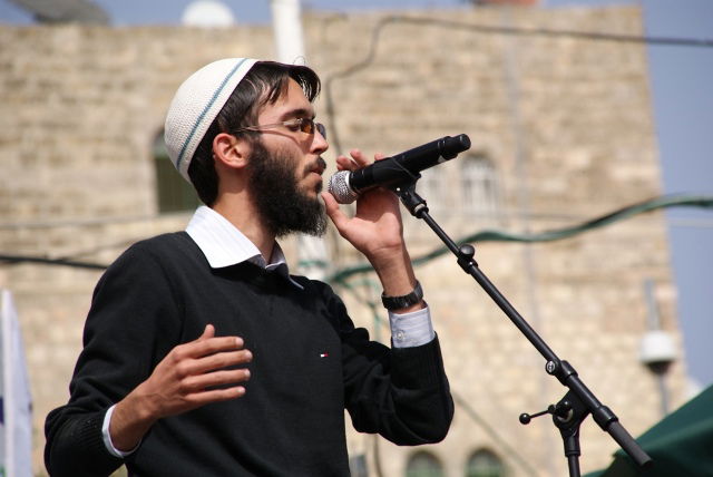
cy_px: 238
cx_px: 356
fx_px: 5947
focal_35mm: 300
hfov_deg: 6.9
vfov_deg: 4.6
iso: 100
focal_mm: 200
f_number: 8
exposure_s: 1/400
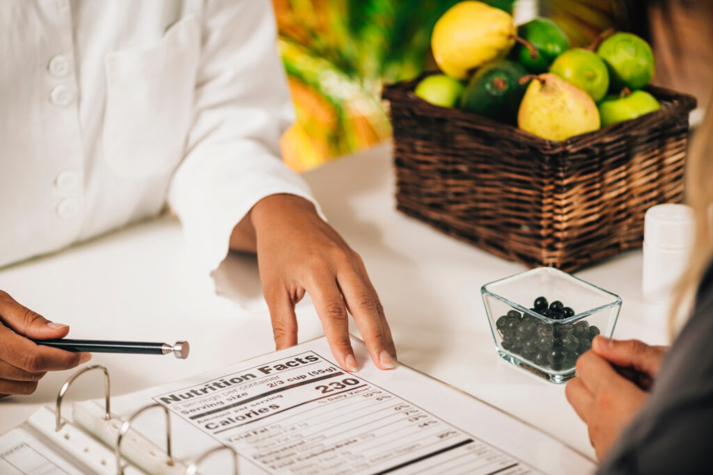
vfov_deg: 13.0
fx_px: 2080
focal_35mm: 105
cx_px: 356
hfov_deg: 19.5
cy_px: 238
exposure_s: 1/160
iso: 64
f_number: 3
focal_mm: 105
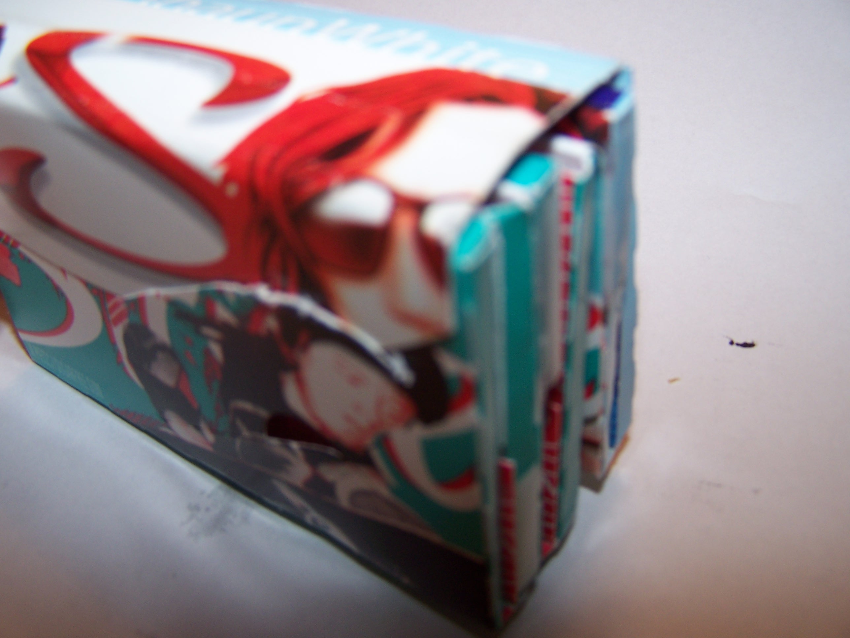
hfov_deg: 49.0
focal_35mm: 38
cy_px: 319
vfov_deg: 37.7
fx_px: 933
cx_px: 425
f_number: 2.8
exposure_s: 1/60
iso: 80
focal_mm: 6.3
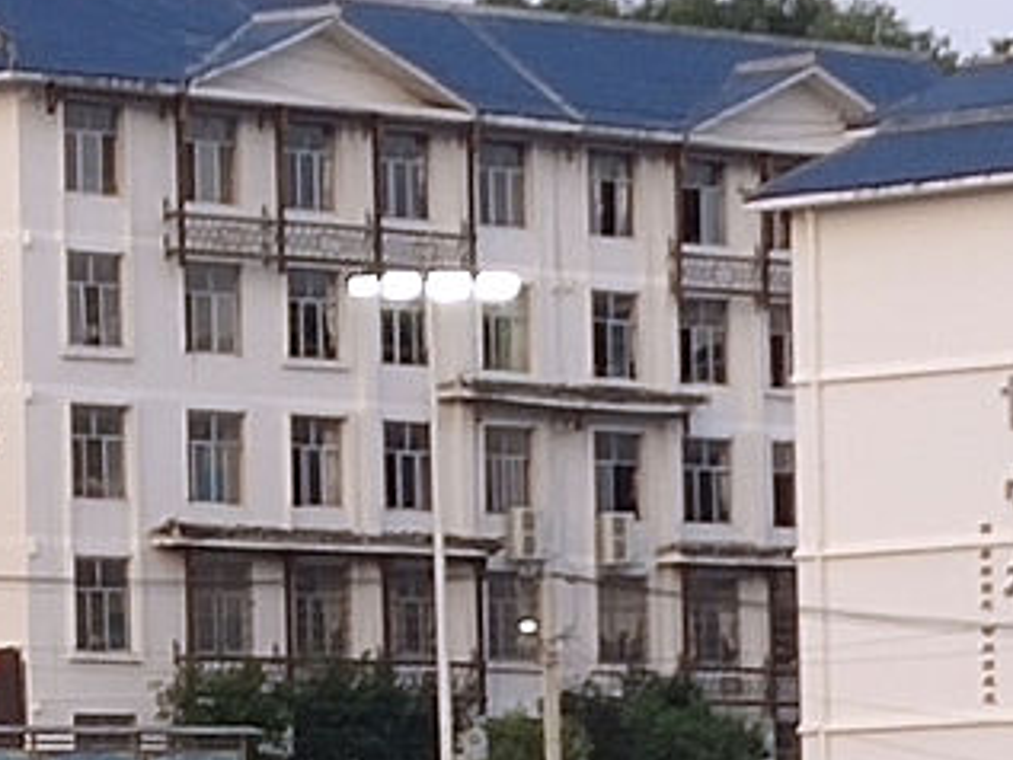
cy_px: 977
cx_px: 543
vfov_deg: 4.7
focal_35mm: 314
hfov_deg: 6.3
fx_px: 9192
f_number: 1.8
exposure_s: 1/292
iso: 50
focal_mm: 4.35
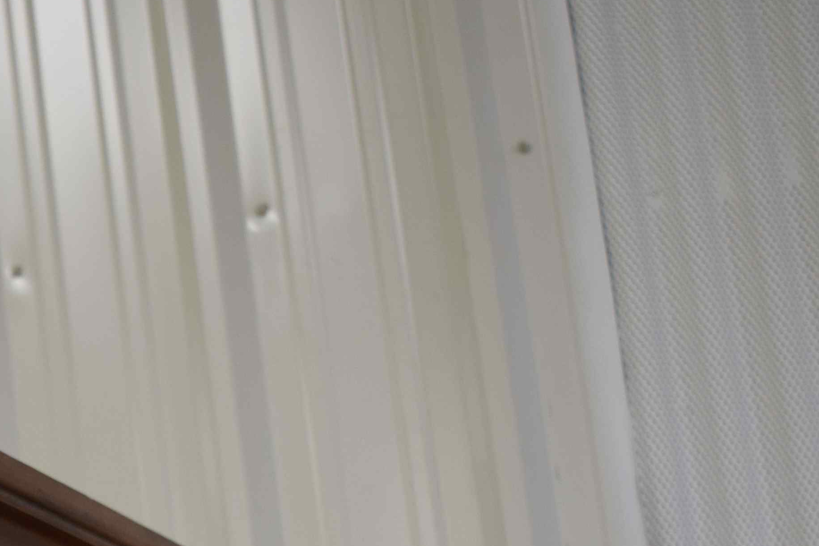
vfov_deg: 11.3
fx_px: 2684
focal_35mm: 118
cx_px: -344
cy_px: 703
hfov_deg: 16.1
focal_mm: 24
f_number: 4
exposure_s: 1/60
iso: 500
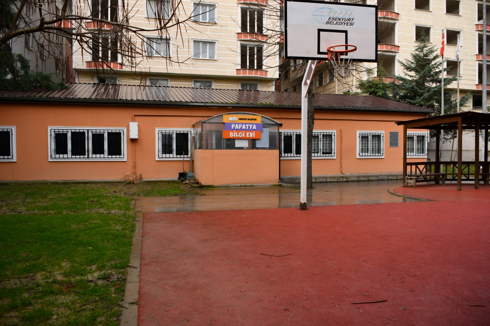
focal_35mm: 27
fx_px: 367
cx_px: 245
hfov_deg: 67.4
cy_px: 163
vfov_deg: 47.9
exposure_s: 1/160
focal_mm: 18
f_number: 4
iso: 110
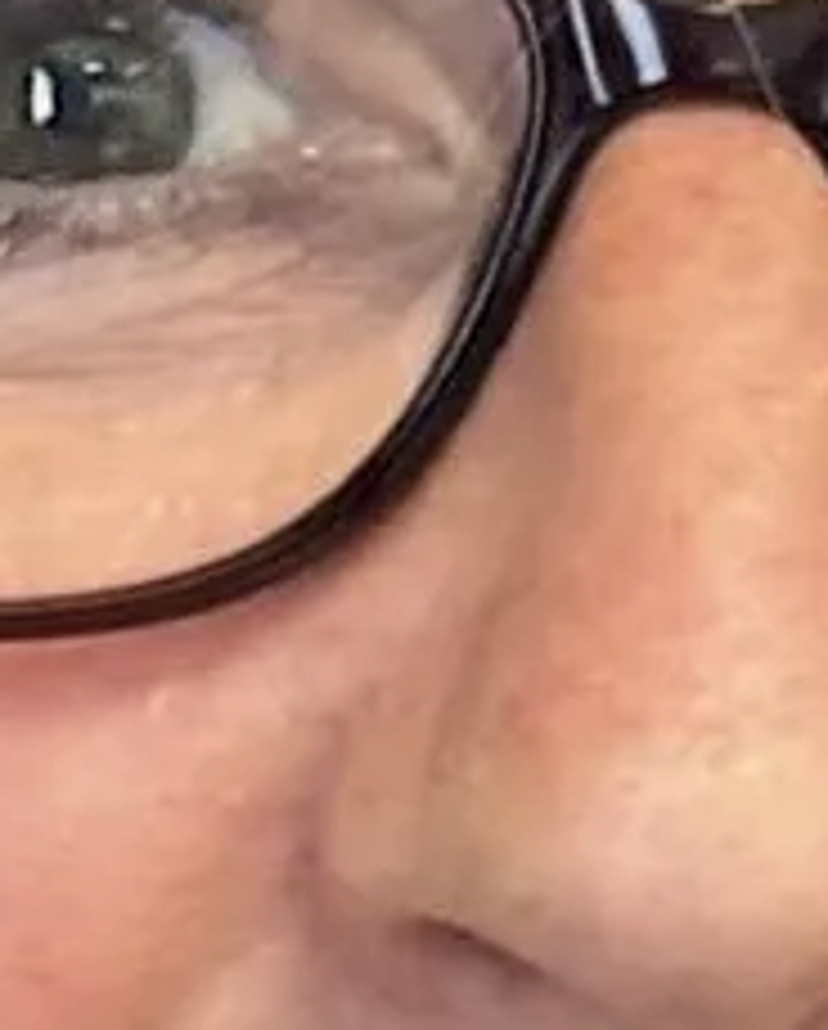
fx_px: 11976
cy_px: 1696
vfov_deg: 4.9
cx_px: 675
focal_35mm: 392
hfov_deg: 4.0
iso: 250
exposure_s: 1/60
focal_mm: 6.76
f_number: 1.78
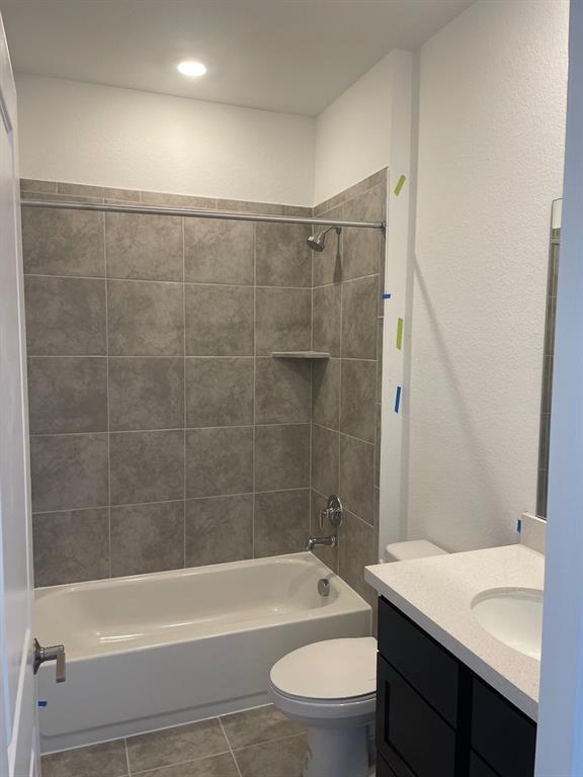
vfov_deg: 67.3
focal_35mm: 26
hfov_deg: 53.1
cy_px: 388
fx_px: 584
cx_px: 292
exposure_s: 1/120
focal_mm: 4.2
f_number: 1.6
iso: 100
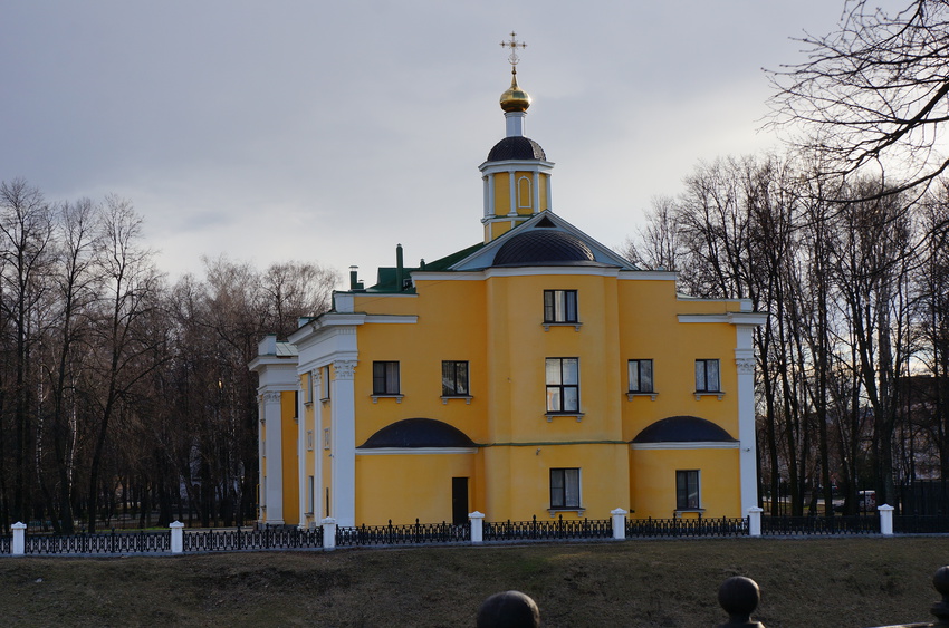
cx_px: 474
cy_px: 314
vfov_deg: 20.1
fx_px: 1776
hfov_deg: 29.9
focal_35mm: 68
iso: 100
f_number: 8
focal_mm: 45
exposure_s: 1/160
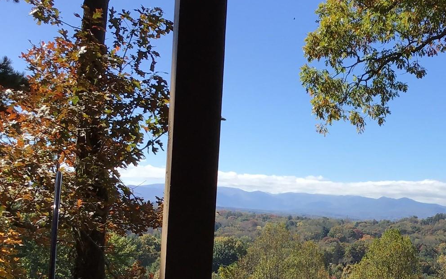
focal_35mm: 68
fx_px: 827
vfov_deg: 18.9
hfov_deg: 29.1
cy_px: 234
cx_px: 389
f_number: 2.4
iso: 25
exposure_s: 1/1072
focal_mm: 3.3
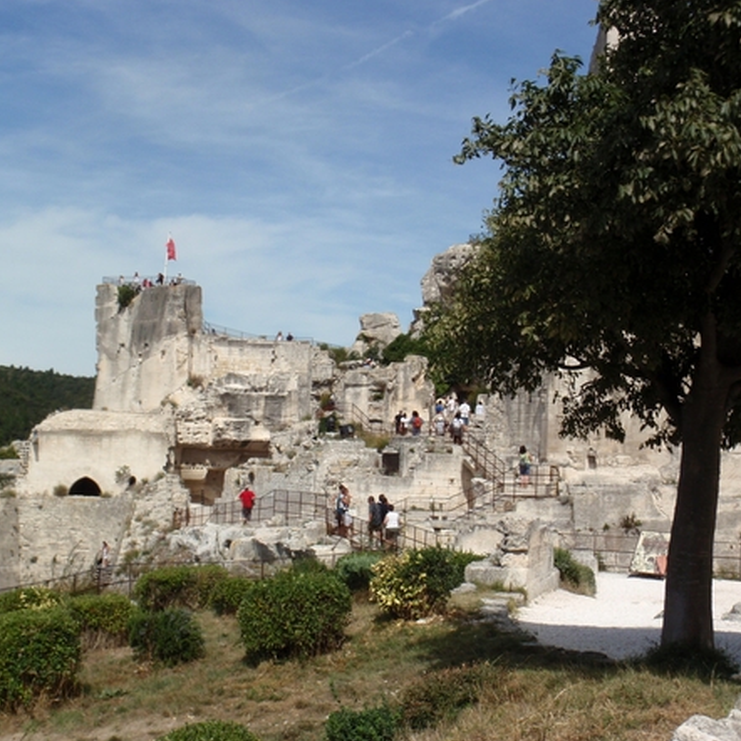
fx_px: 1162
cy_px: 372
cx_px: 295
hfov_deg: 35.2
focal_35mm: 48
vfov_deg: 35.4
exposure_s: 1/160
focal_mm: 7.25
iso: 64
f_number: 9
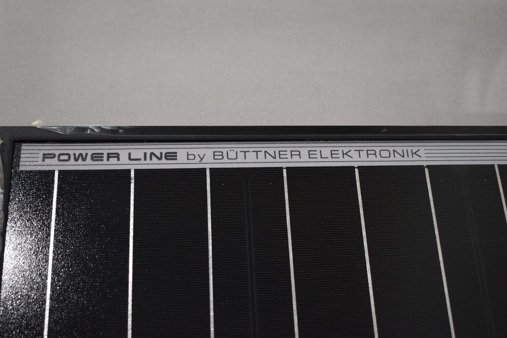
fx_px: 655
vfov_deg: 28.9
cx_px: 254
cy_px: 169
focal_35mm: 46
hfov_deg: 42.3
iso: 720
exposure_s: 1/250
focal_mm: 31
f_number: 4.2
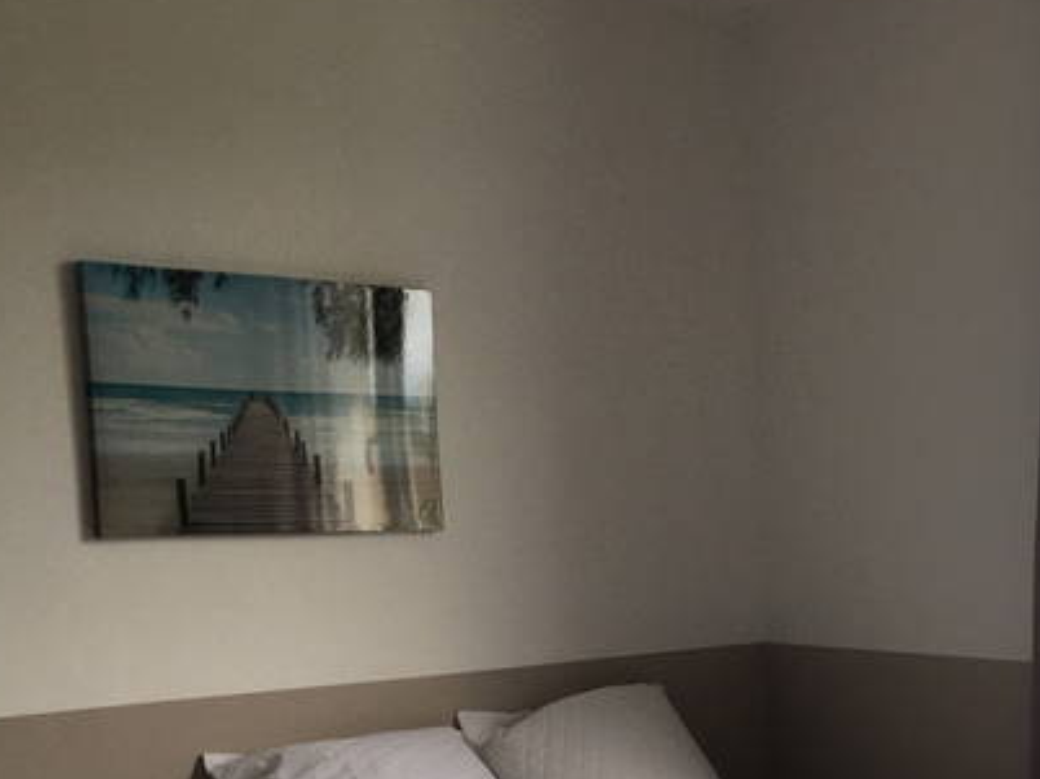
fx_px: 1711
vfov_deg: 24.7
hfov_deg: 32.7
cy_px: 727
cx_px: 861
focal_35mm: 57
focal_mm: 4.15
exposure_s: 1/100
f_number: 2.2
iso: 40
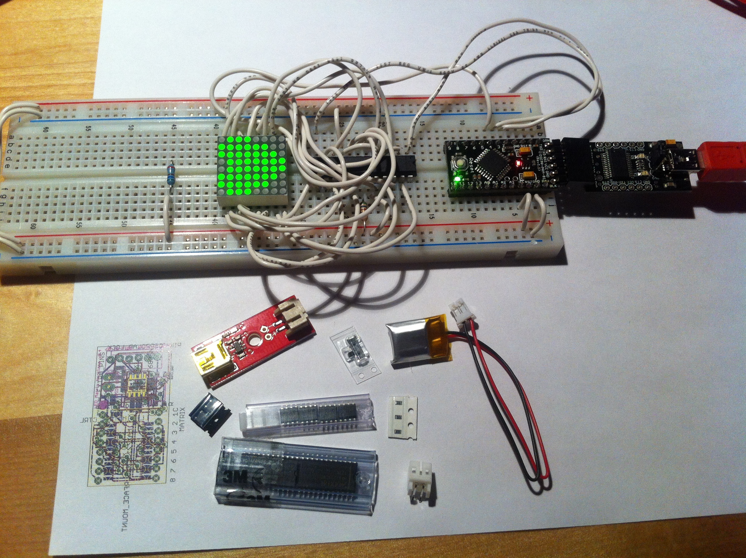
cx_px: 373
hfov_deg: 52.7
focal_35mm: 35
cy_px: 279
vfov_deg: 40.6
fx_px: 753
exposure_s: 1/100
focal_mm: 3.85
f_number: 2.8
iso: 125
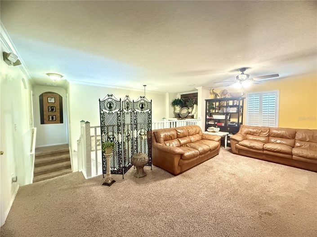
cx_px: 158
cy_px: 118
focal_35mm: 14
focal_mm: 2.22
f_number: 2.2
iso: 1250
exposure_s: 1/30
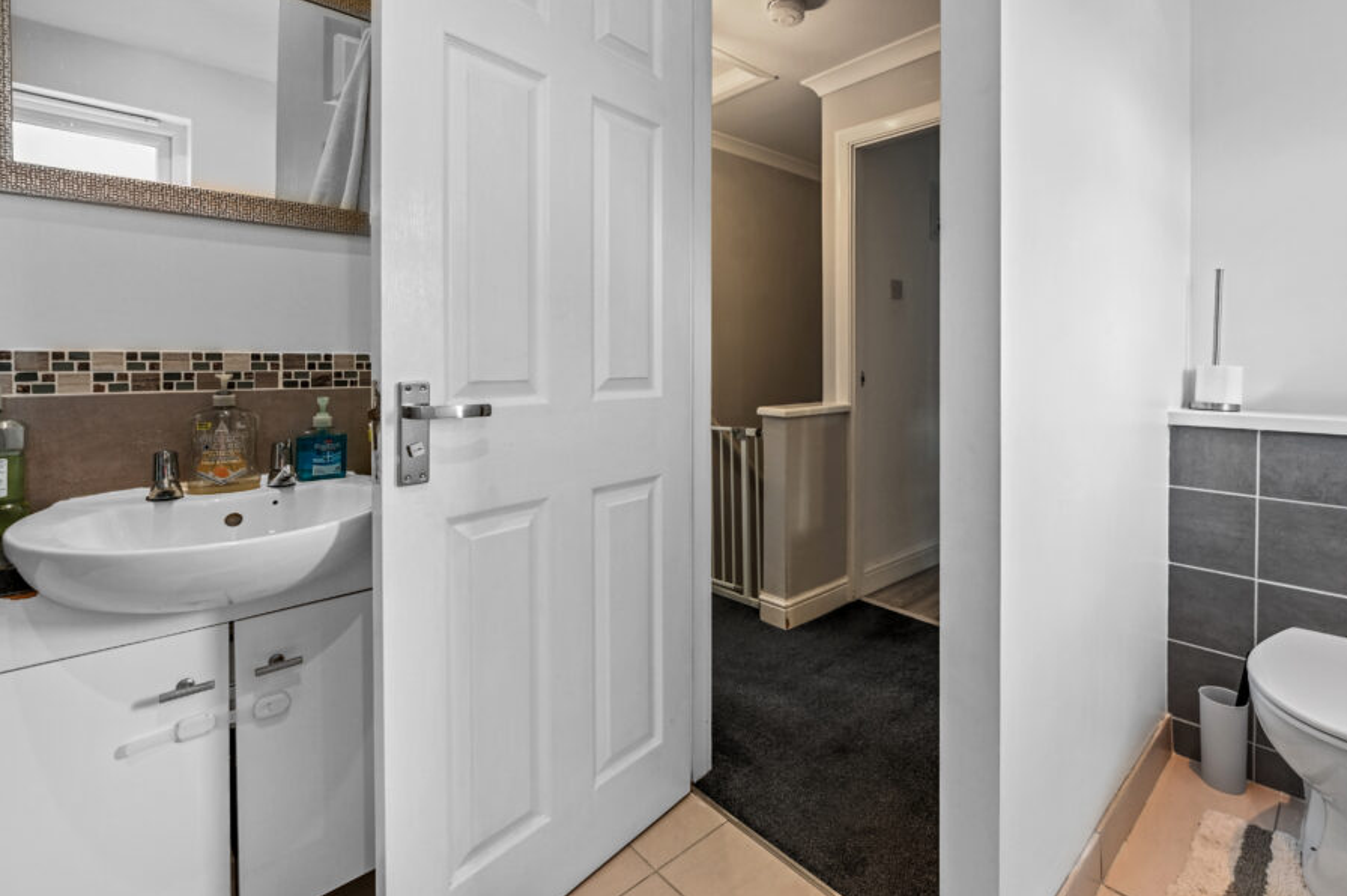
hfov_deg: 96.3
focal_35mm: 16
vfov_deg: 73.3
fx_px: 598
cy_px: 389
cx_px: 756
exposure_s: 1/20
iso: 400
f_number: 5
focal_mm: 14
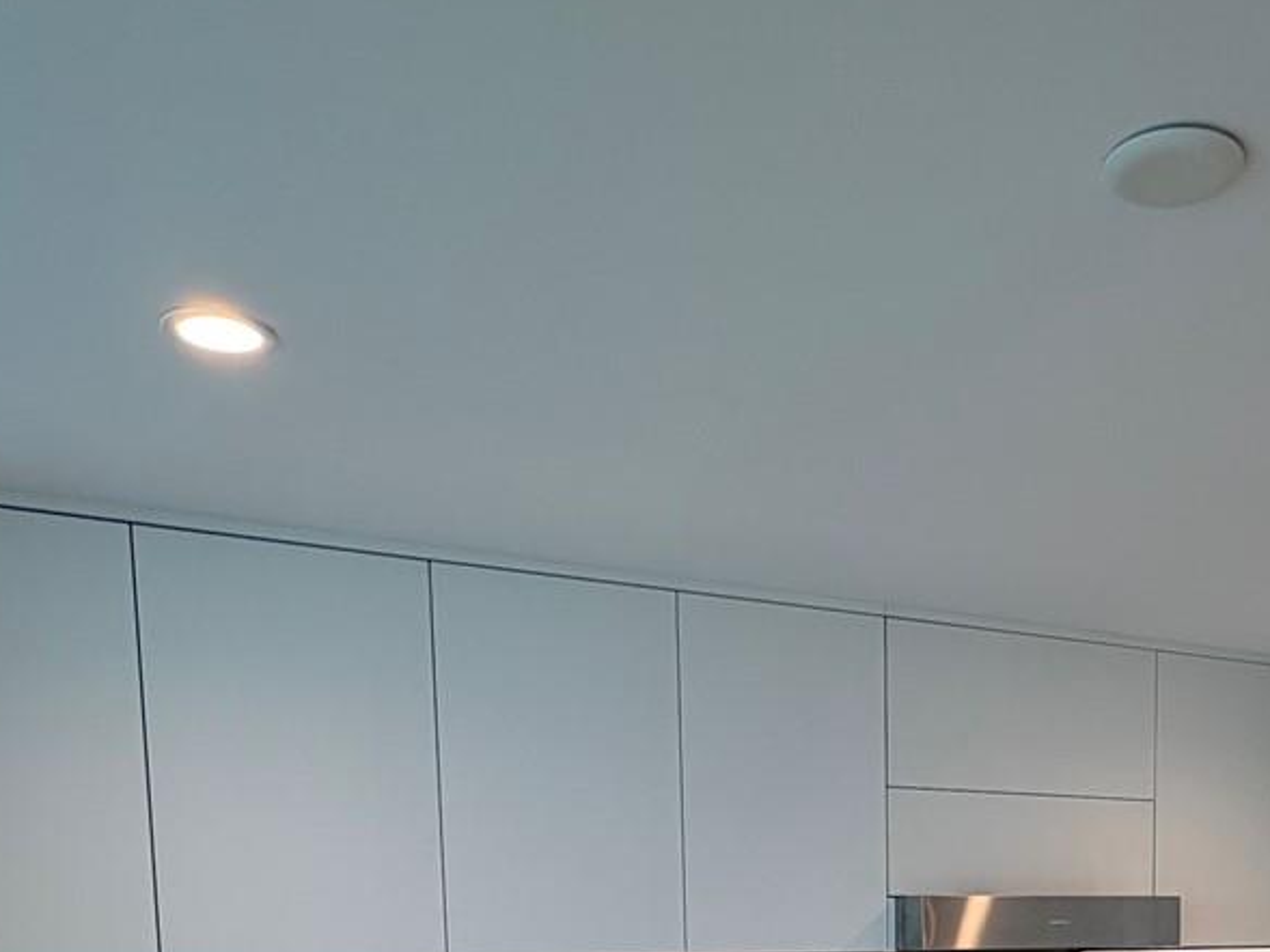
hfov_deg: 47.7
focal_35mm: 38
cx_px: 899
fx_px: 1394
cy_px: 1094
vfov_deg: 32.3
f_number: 2.2
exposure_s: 1/120
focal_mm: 2.22
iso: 100
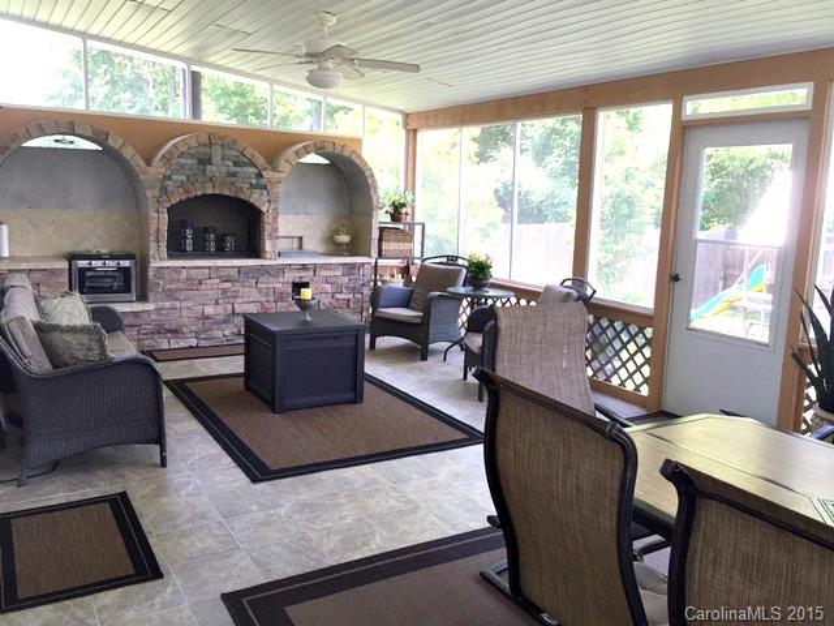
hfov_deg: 61.7
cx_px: 417
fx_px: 699
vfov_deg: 48.2
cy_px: 313
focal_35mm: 29
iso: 50
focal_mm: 4.15
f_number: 2.2
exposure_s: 1/120
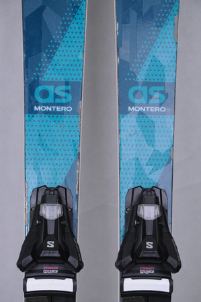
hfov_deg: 10.7
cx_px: 100
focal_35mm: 128
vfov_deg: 16.1
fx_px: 1070
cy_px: 151
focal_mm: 85
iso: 2000
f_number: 8
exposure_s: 1/125
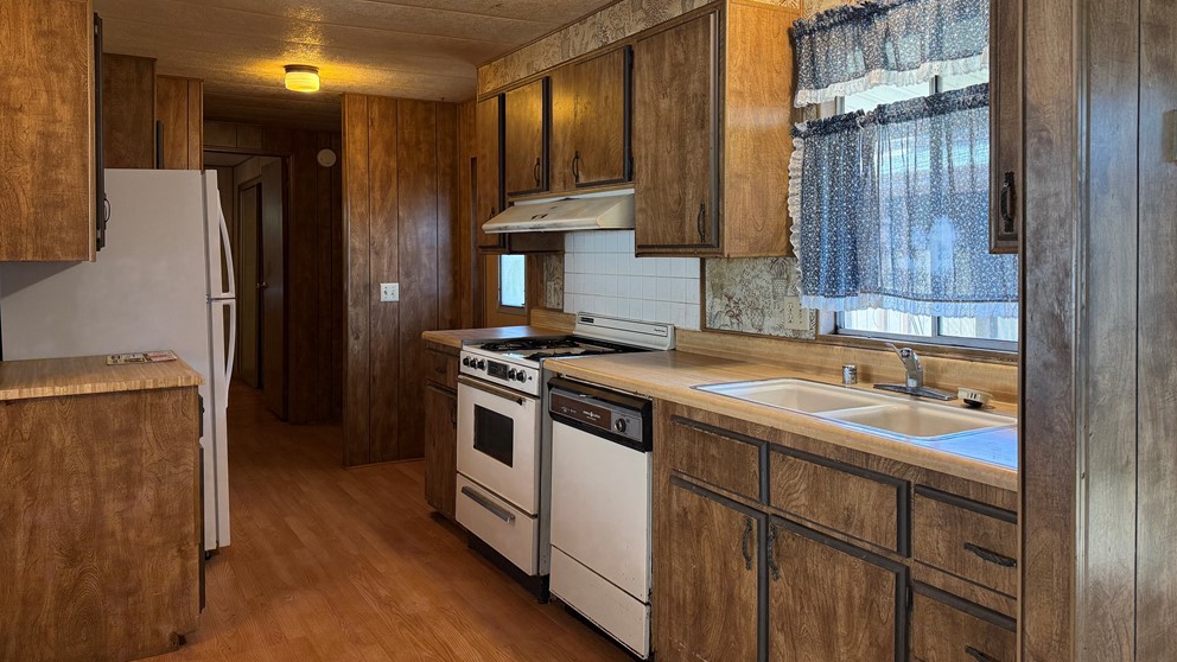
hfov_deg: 69.9
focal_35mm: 27
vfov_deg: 42.7
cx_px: 586
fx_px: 843
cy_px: 263
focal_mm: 6.76
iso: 250
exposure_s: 1/120
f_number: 1.78
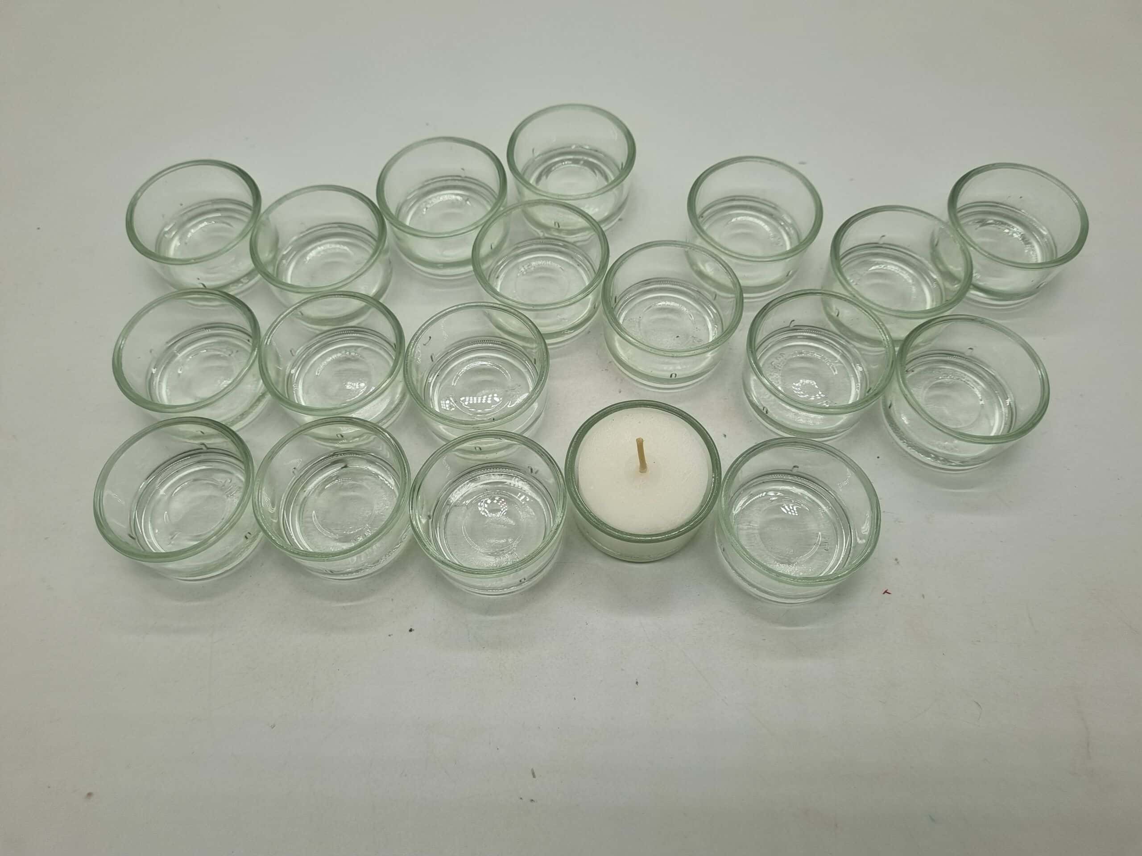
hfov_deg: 67.3
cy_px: 428
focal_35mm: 26
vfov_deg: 53.1
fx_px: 858
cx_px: 571
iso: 50
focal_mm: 5.4
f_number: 1.8
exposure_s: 1/758
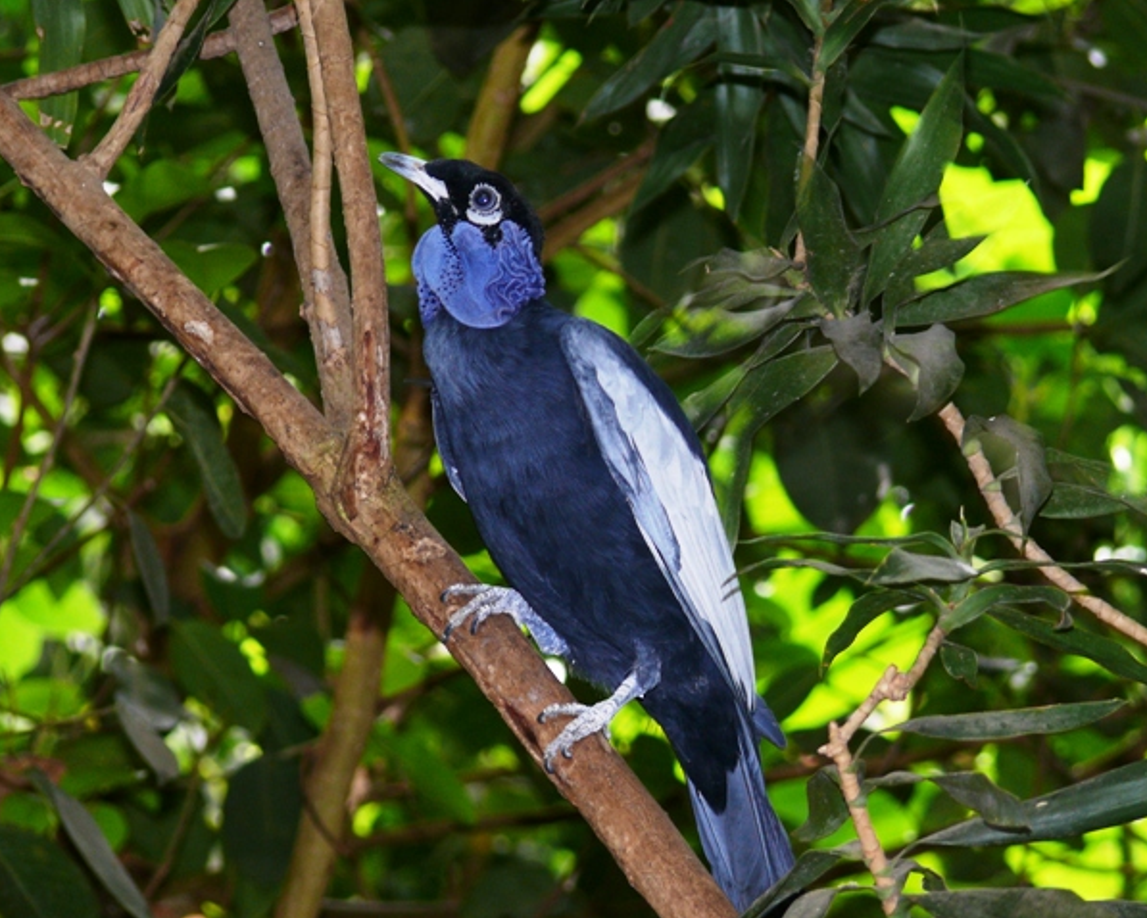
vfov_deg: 6.2
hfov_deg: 7.7
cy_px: 459
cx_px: 599
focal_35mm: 250
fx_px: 8489
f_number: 3.6
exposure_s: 1/30
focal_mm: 45.2
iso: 100
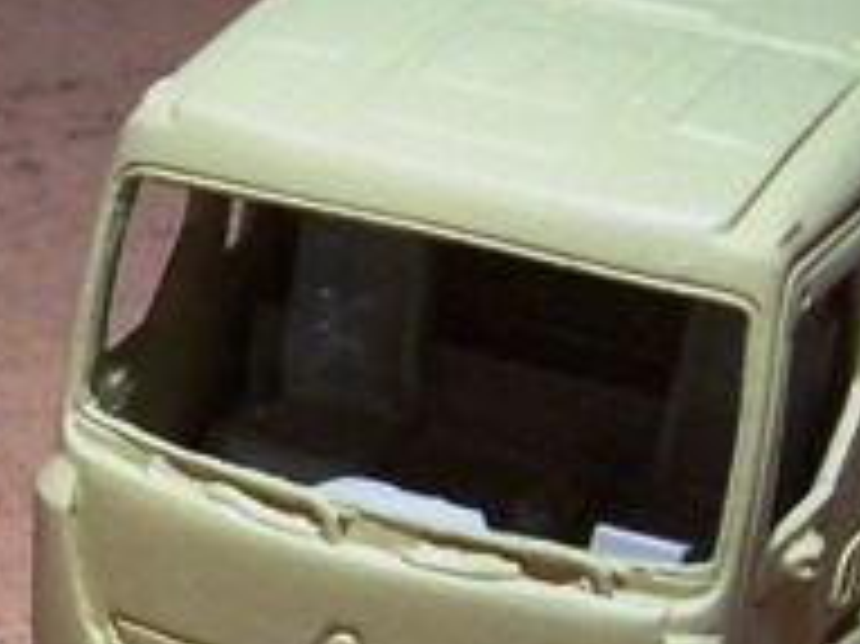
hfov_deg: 12.1
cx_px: -248
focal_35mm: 159
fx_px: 3948
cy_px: 446
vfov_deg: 9.3
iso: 80
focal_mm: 6.3
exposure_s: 1/30
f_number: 2.8
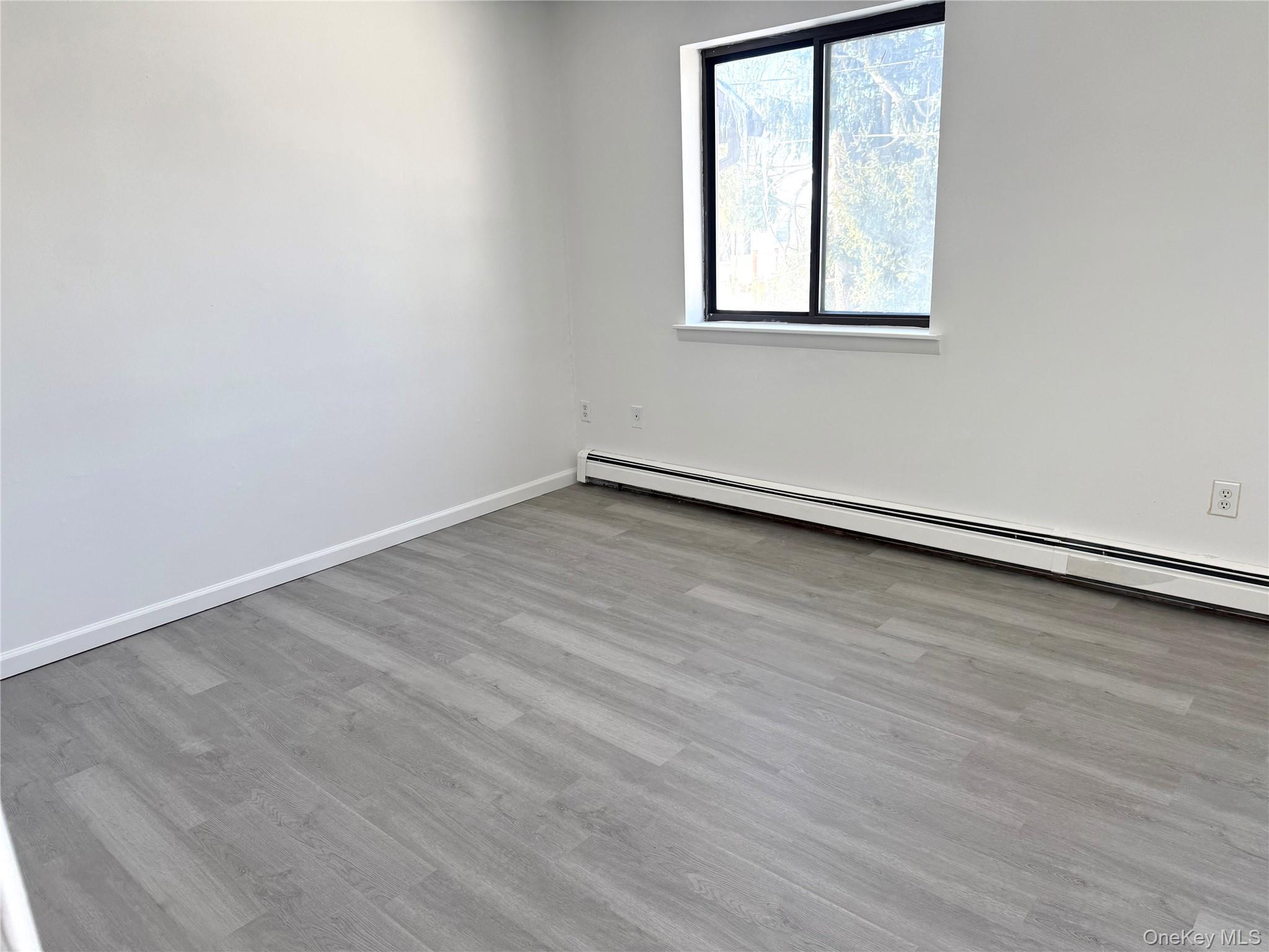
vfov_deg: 56.8
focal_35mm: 24
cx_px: 634
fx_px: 880
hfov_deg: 71.6
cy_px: 476
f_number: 1.78
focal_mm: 6.76
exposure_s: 1/240
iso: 100
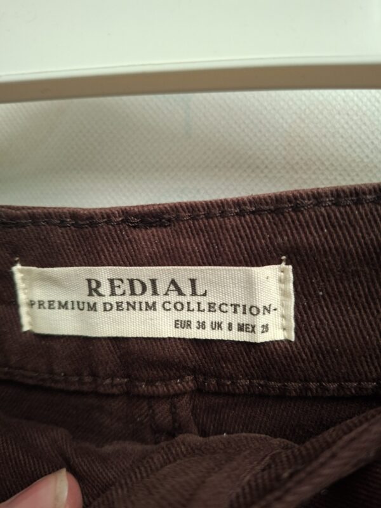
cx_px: 190
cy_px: 254
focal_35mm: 23
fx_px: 338
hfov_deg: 58.9
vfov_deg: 73.9
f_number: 1.8
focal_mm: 5.54
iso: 250
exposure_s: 1/33
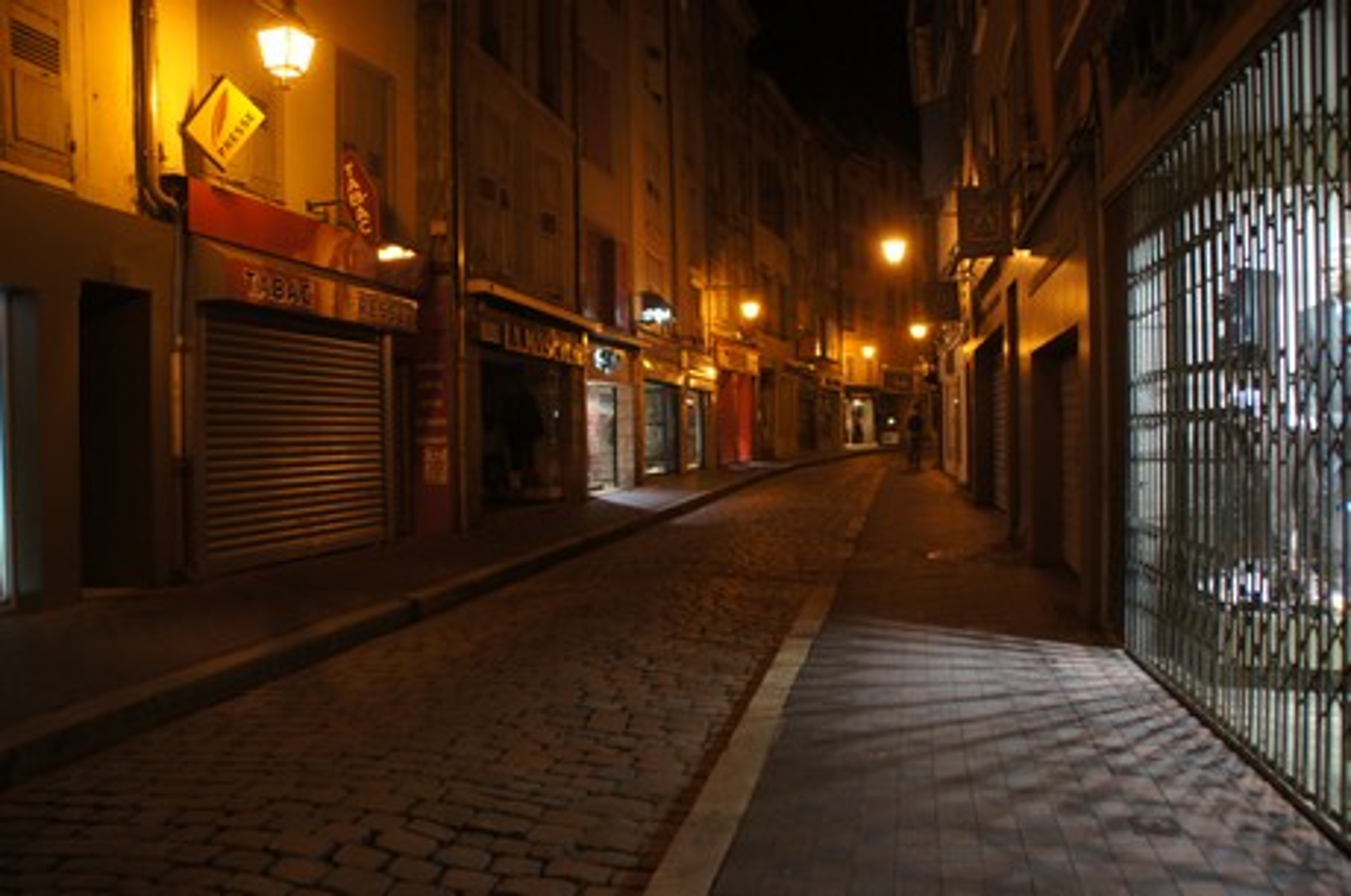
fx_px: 1011
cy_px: 448
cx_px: 676
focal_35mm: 27
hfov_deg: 67.5
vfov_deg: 47.8
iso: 1000
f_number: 3.5
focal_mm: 18
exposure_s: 1/30
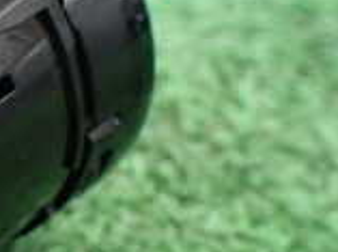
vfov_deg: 12.8
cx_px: -252
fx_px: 1120
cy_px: 127
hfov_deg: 15.1
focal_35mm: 115
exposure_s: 1/40
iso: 800
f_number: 2.3
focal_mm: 5.4
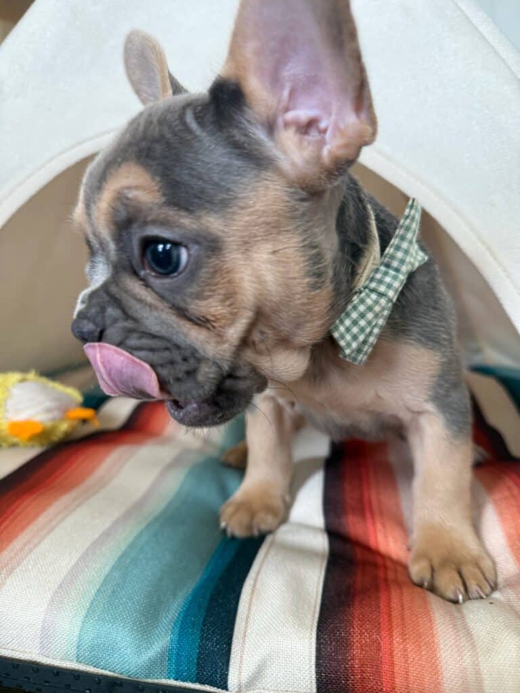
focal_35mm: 24
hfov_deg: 56.8
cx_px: 260
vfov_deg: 71.6
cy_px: 346
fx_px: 481
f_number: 1.78
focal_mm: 6.76
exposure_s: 1/60
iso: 125
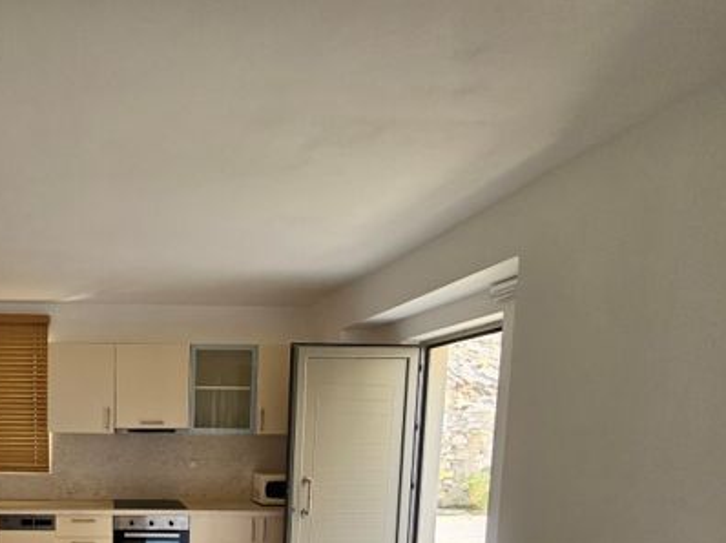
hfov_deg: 65.4
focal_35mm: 23
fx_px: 482
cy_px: 479
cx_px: 119
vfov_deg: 52.4
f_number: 2.2
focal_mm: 2.2
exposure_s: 1/100
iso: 80
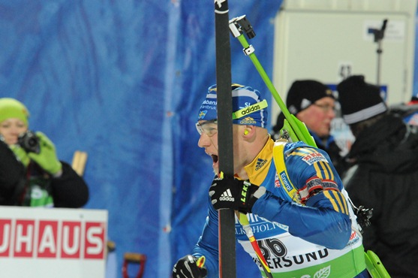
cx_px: 209
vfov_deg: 3.0
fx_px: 5219
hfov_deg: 4.6
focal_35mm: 450
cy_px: 139
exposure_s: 1/320
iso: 3200
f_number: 8
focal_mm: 300
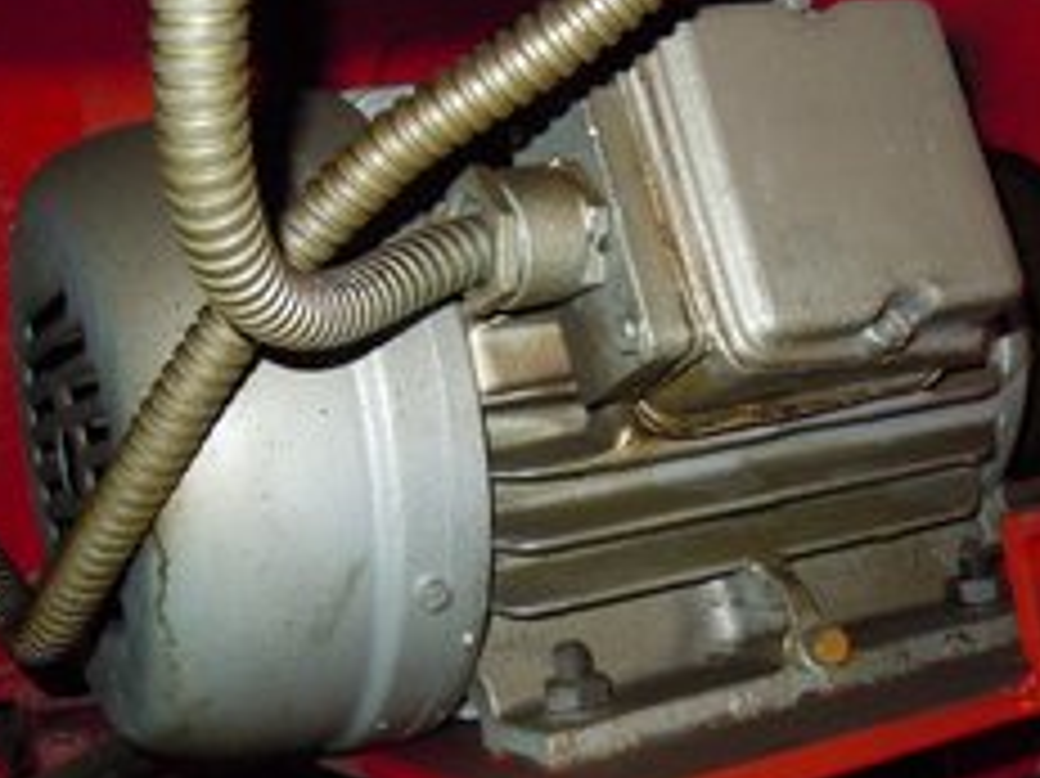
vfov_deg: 27.9
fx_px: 1561
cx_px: 477
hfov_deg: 36.8
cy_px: 468
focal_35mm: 52
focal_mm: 5.4
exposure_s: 1/30
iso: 400
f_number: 3.5
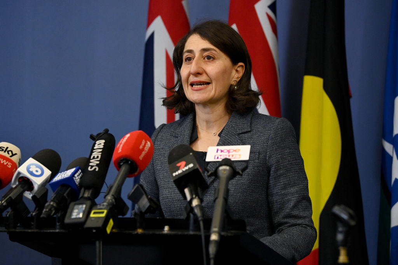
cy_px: 132
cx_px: 199
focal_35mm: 110
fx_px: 1216
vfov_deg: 12.5
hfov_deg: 18.6
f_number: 4
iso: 6400
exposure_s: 1/1000
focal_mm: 110
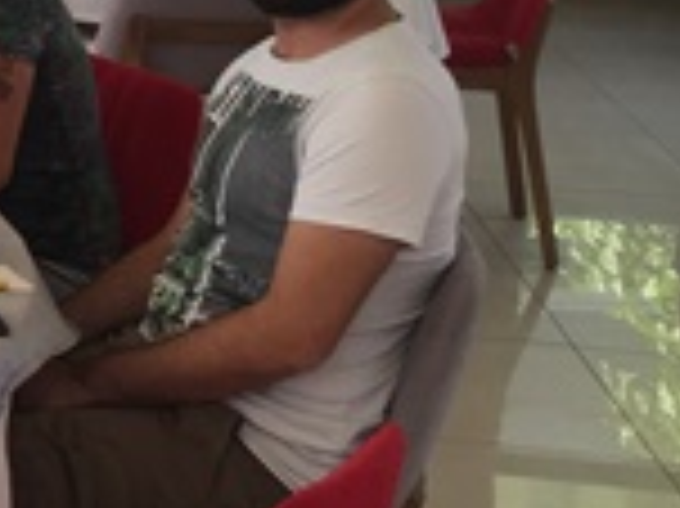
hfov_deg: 13.4
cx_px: -743
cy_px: -40
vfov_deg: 11.9
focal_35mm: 123
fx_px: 2414
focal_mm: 4.15
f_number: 2.2
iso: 32
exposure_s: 1/124
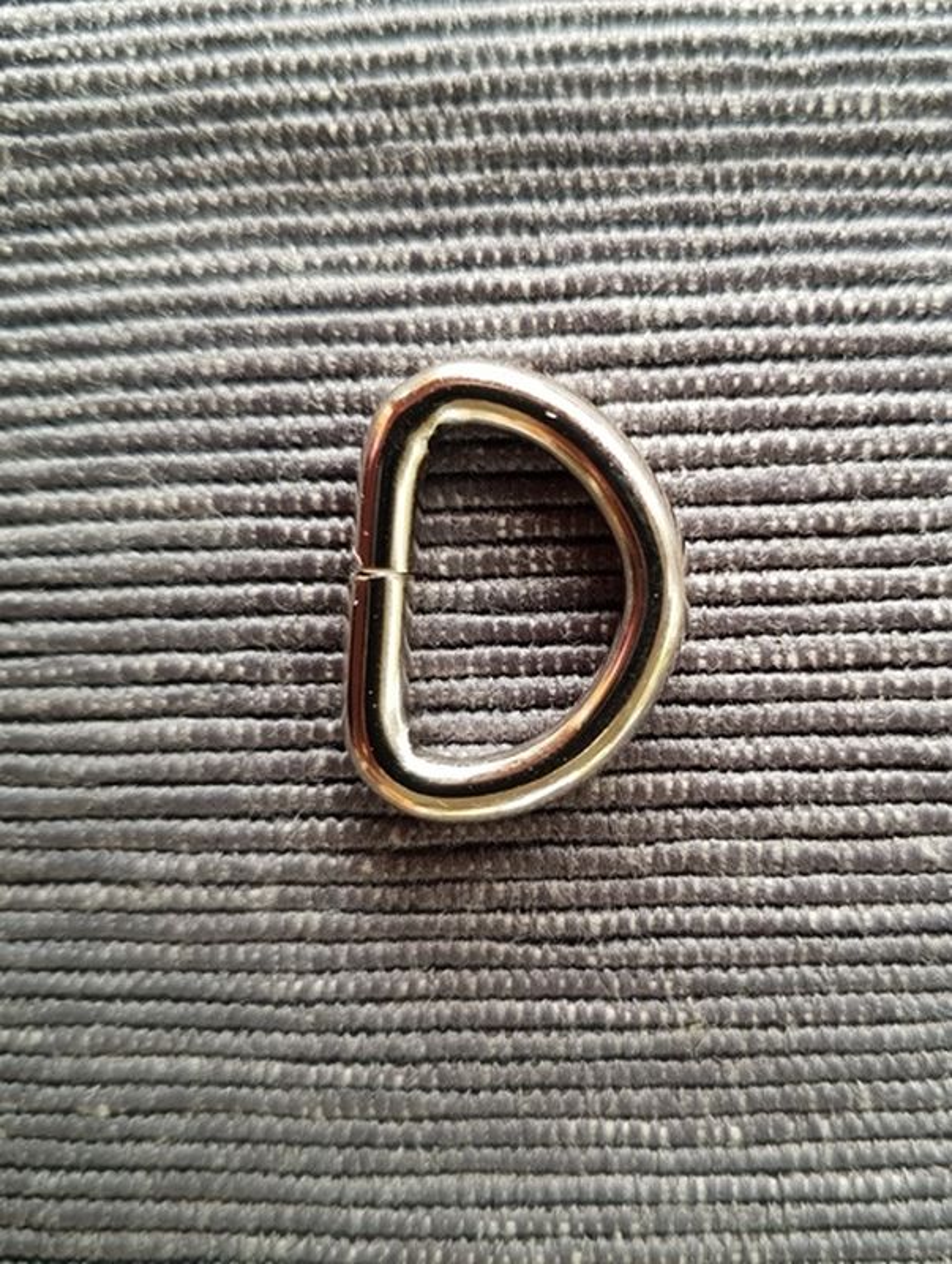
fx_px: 950
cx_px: 476
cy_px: 632
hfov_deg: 53.2
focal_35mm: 26
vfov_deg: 67.2
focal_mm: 4.3
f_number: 1.5
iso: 100
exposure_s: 1/100
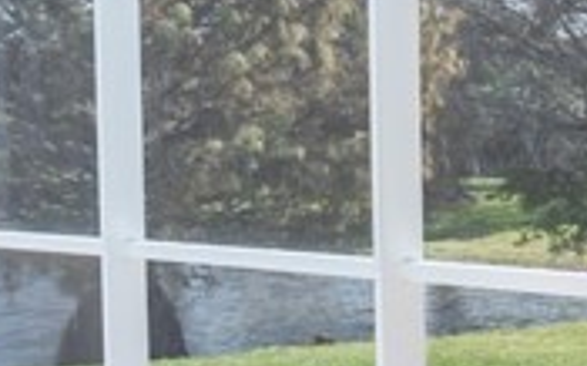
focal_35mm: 120
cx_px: 1667
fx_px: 1918
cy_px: 200
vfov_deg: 10.9
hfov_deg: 11.6
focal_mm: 19
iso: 200
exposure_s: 1/160
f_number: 9
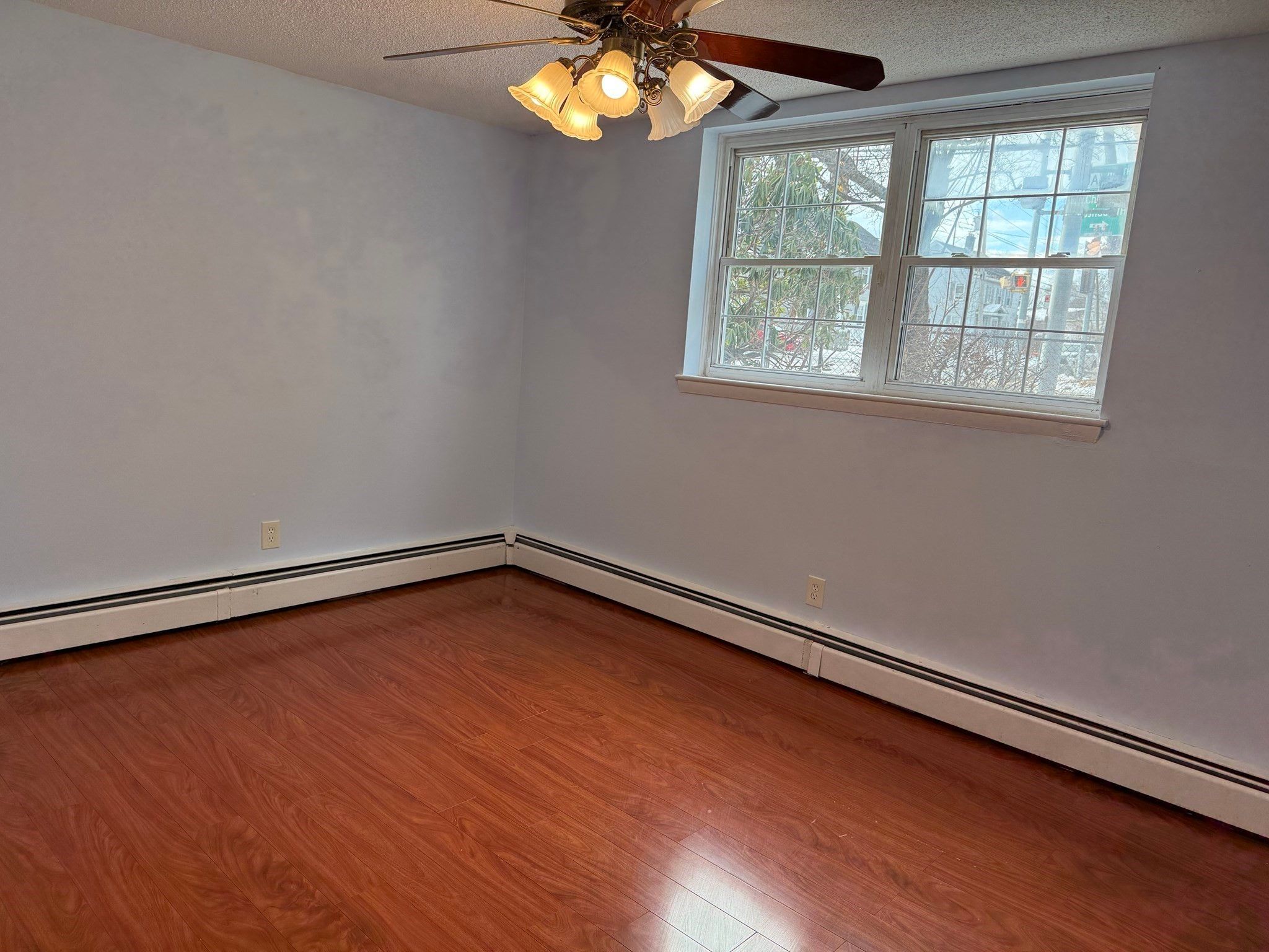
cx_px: 634
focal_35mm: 24
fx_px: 880
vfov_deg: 56.8
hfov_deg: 71.6
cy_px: 476
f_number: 1.78
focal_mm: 6.76
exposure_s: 1/232
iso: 200
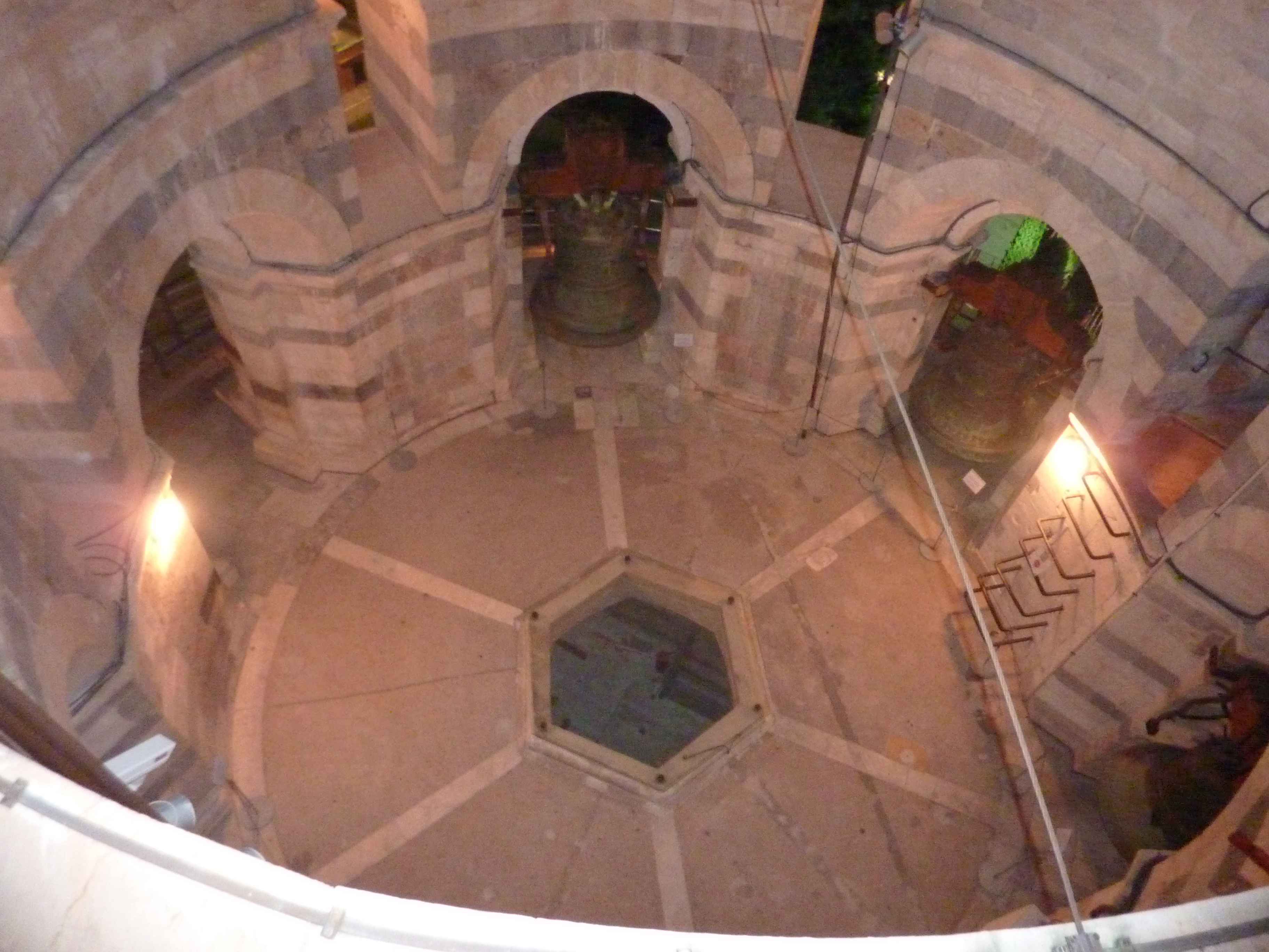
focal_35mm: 25
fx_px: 916
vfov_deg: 54.9
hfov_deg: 69.4
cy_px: 476
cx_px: 634
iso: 1000
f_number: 3.3
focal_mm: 4.1
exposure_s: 1/8
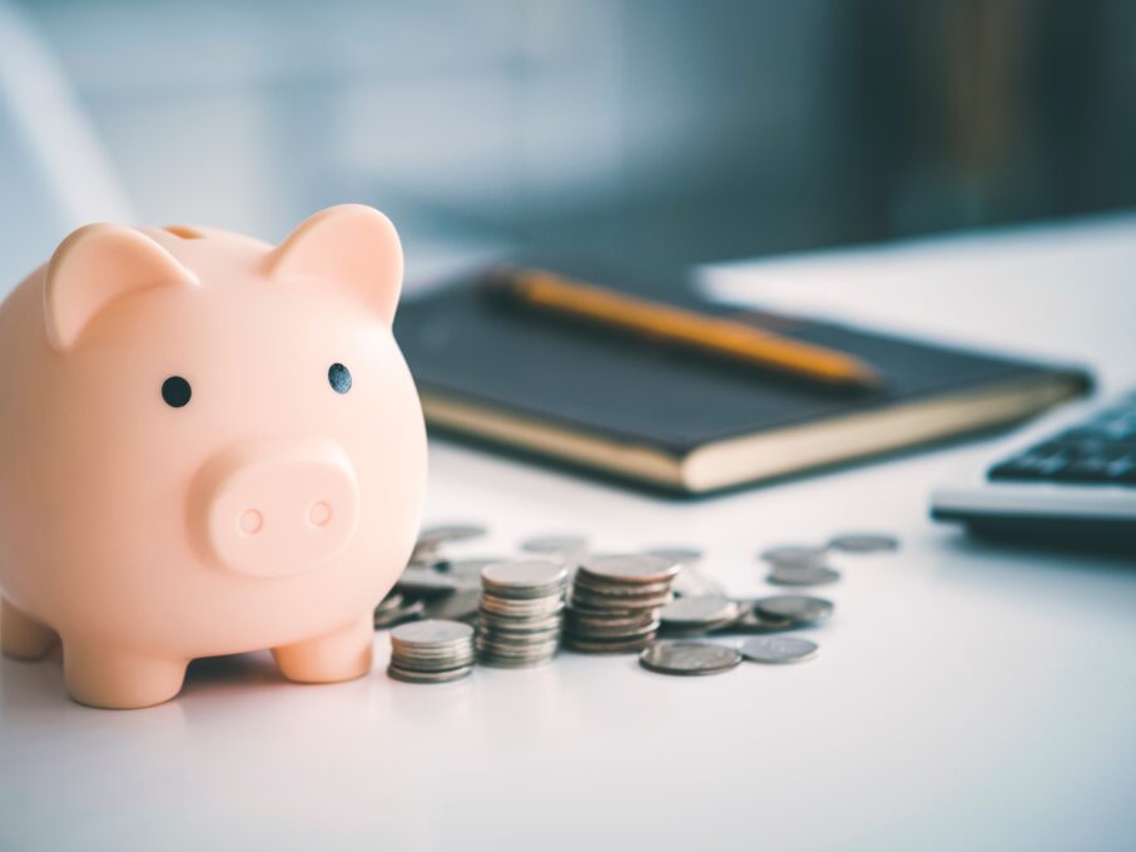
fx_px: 4561
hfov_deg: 14.2
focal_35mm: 139
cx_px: 542
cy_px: 425
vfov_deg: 10.7
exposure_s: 1/100
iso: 200
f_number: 2.8
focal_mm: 85
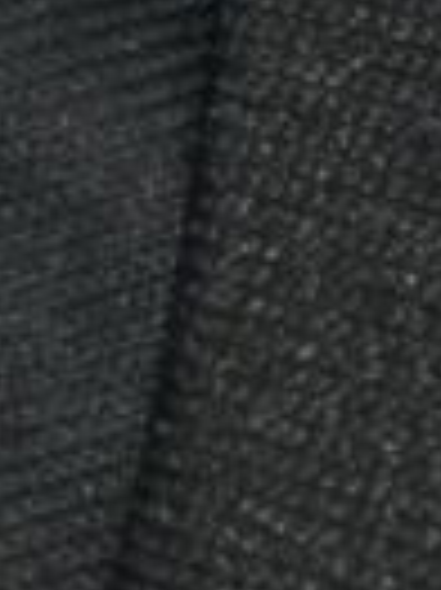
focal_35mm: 654
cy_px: -90
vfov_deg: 3.0
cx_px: -1498
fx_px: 11127
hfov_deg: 2.2
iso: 200
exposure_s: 1/100
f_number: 5.6
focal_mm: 55
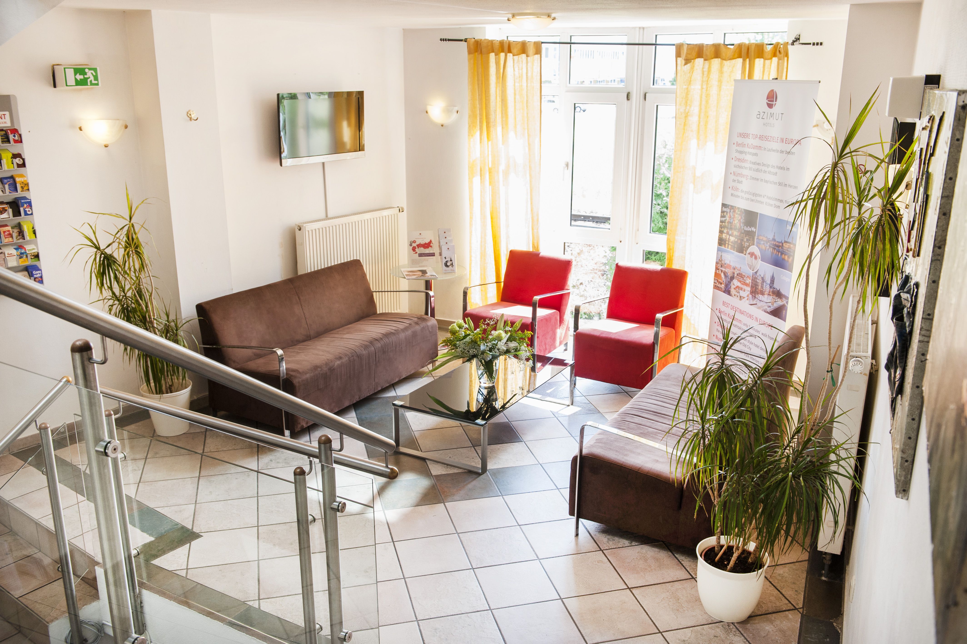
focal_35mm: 32
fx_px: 859
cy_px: 322
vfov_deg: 41.1
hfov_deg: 58.7
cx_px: 484
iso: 640
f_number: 5.6
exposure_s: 1/80
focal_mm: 32
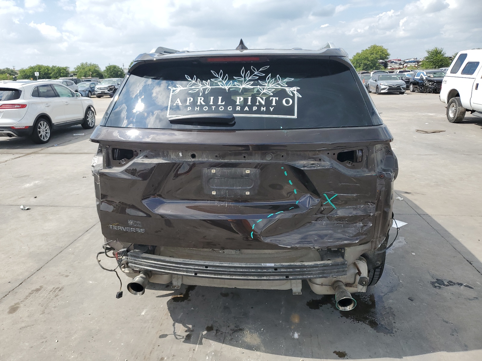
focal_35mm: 26
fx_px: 362
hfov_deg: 67.3
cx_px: 241
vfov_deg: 53.1
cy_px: 180
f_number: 1.5
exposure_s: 1/2500
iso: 50
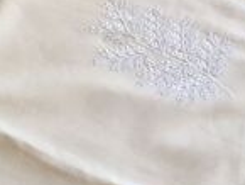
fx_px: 680
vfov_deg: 15.3
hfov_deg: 18.4
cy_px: 161
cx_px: -110
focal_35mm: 96
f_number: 2.2
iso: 64
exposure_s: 1/33
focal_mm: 4.15
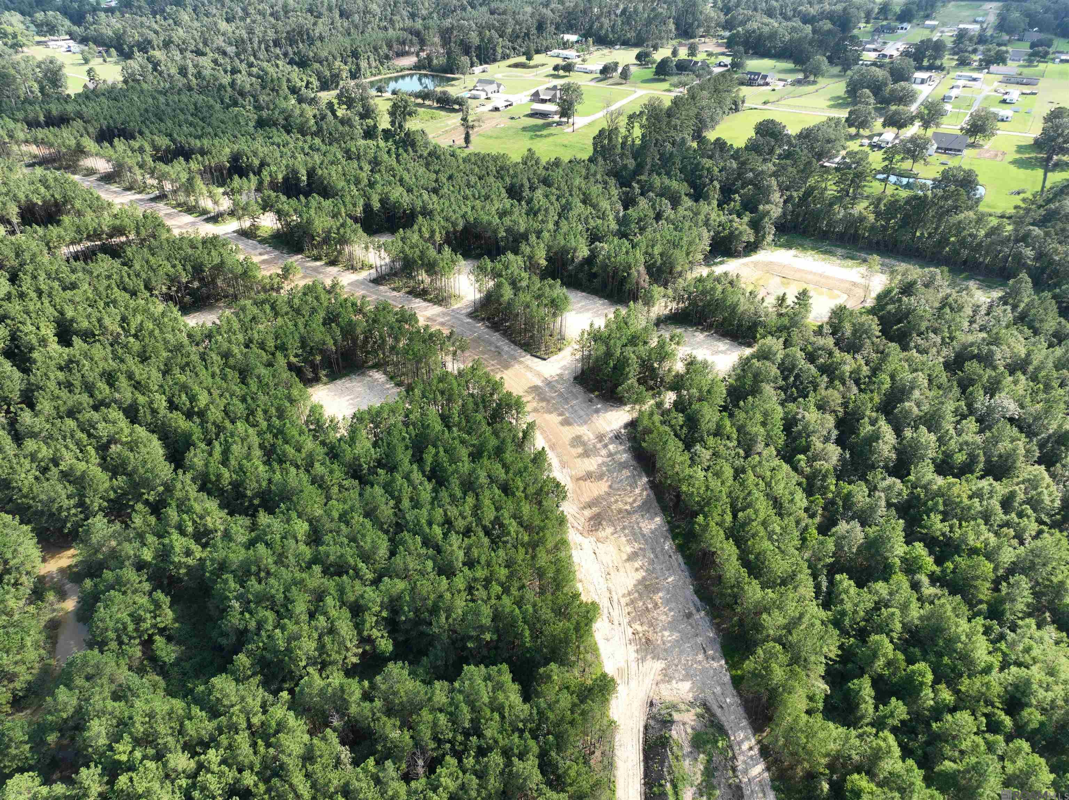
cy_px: 400
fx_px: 741
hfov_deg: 71.6
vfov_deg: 56.8
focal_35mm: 24
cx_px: 534
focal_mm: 12.29
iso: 100
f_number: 2.8
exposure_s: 1/640
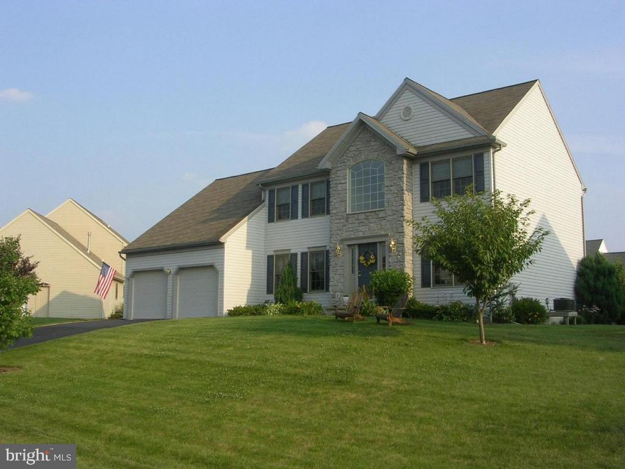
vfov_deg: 37.7
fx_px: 686
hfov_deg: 49.0
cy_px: 234
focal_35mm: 38
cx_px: 312
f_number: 5.6
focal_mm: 5.8
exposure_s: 1/213
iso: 50
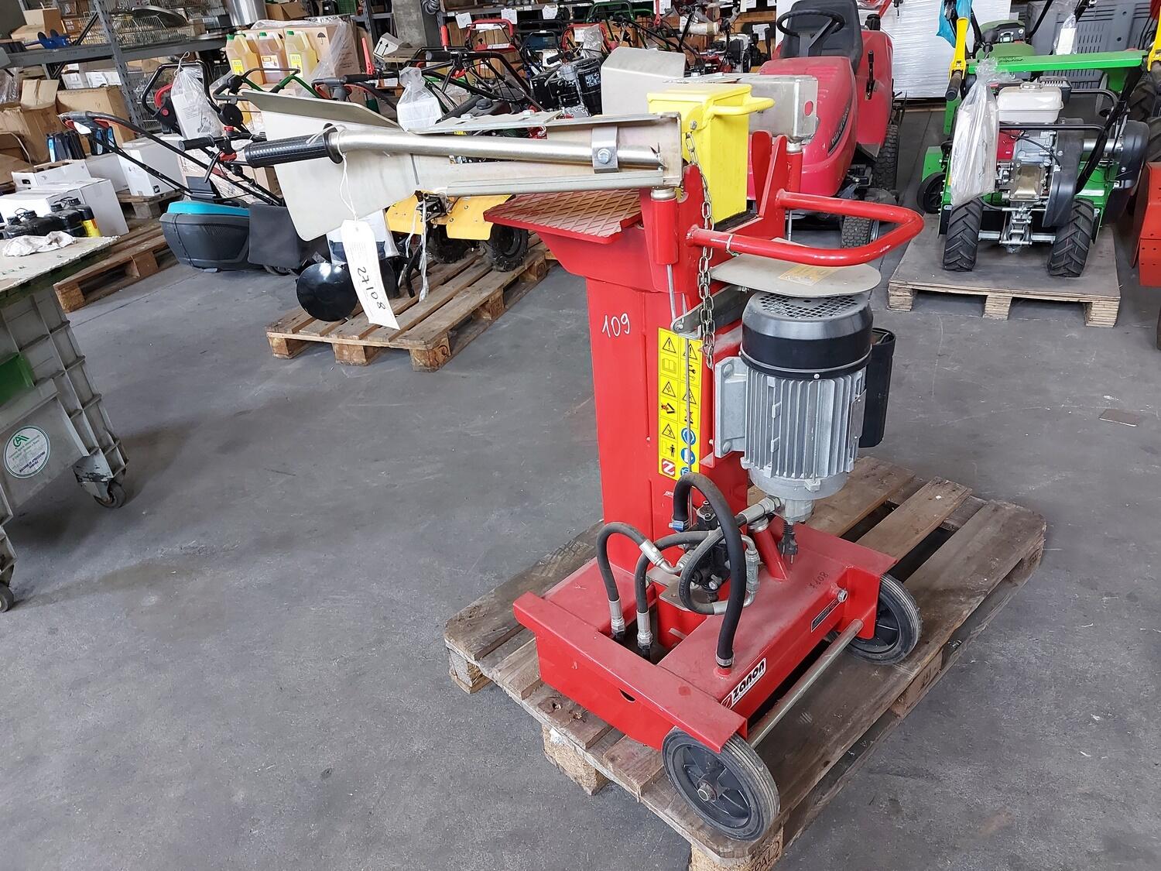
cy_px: 436
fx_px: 805
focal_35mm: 24
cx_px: 580
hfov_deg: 71.6
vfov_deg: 56.8
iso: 250
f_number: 1.8
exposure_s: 1/50
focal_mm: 5.23
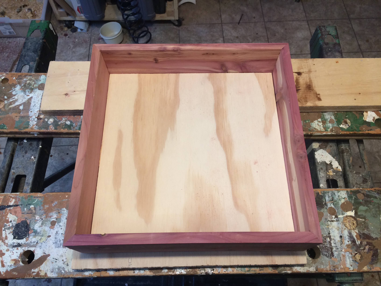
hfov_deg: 61.7
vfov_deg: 48.2
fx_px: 319
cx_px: 190
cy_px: 143
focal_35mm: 29
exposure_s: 1/30
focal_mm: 4.15
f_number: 2.2
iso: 64
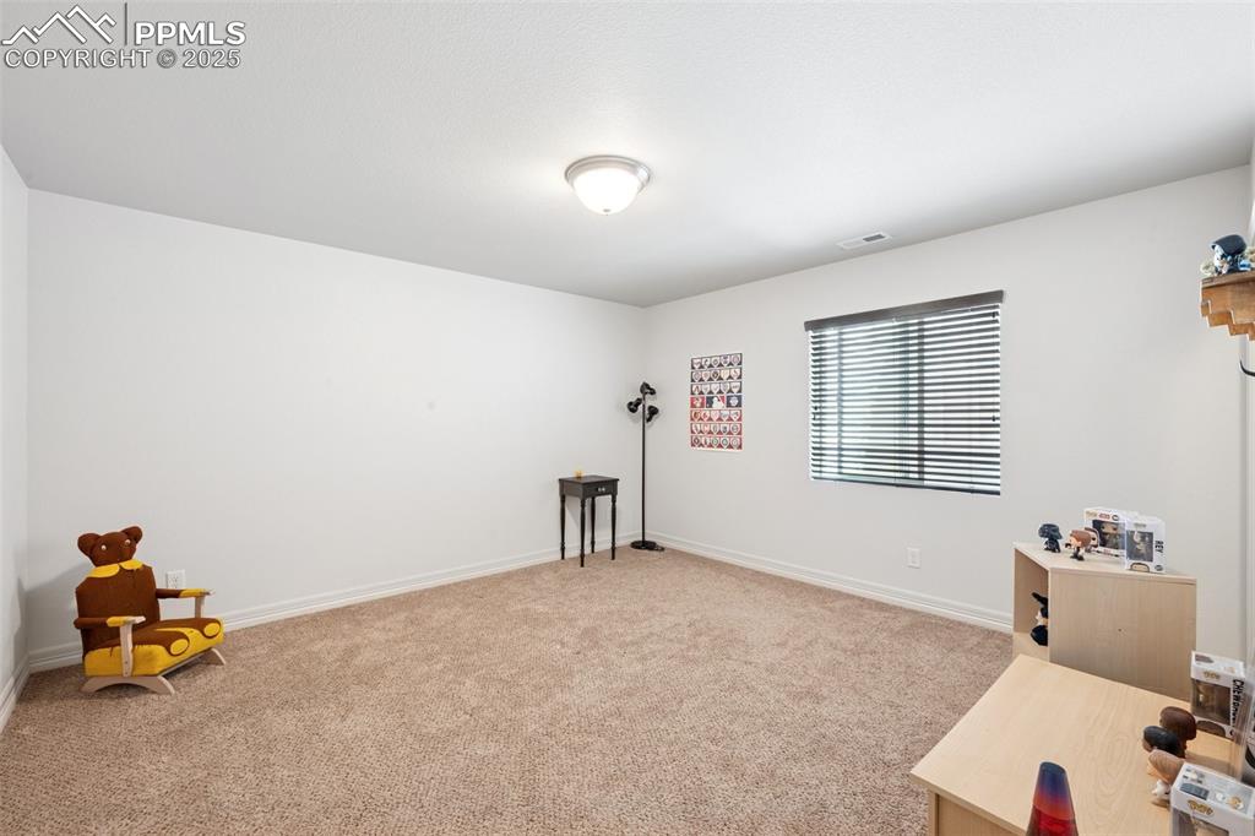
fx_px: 523
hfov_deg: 100.4
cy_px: 418
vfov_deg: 77.3
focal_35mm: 15
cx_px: 628
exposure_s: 1.3
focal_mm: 15
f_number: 11
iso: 100
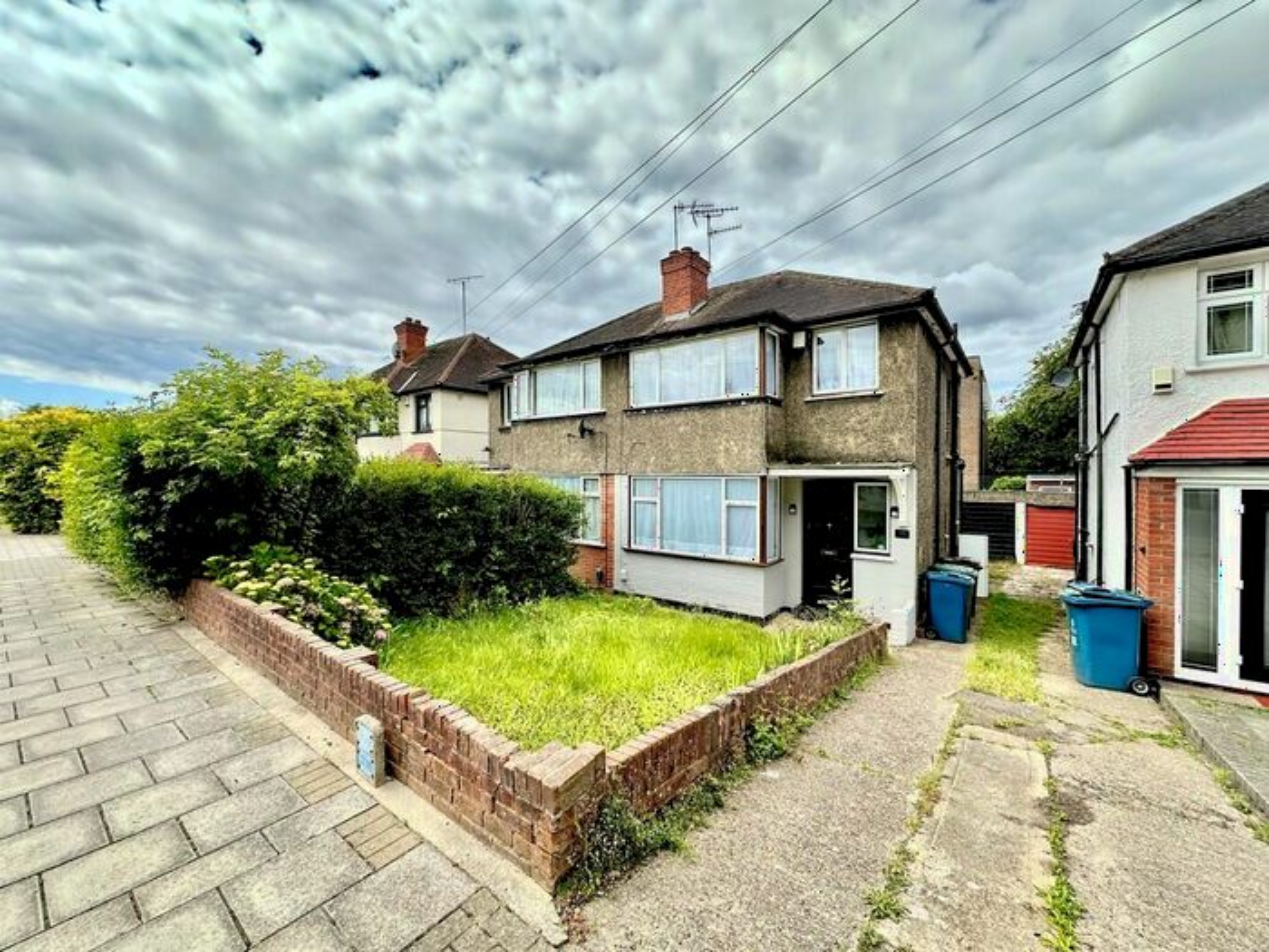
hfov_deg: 102.1
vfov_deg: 85.7
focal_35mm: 14
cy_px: 476
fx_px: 513
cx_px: 634
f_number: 2.2
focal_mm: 2.22
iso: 40
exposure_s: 1/1114
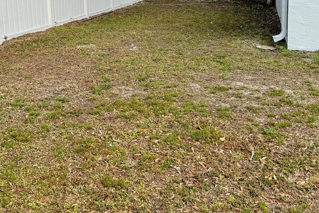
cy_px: 19
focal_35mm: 48
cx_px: 115
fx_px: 425
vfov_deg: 27.0
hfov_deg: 40.7
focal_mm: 6.76
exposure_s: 1/2703
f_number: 1.78
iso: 80
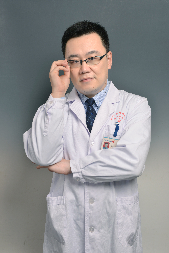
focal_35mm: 52
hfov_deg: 26.0
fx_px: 366
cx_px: 84
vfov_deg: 38.2
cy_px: 126
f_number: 10
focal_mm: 52
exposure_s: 1/125
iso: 100
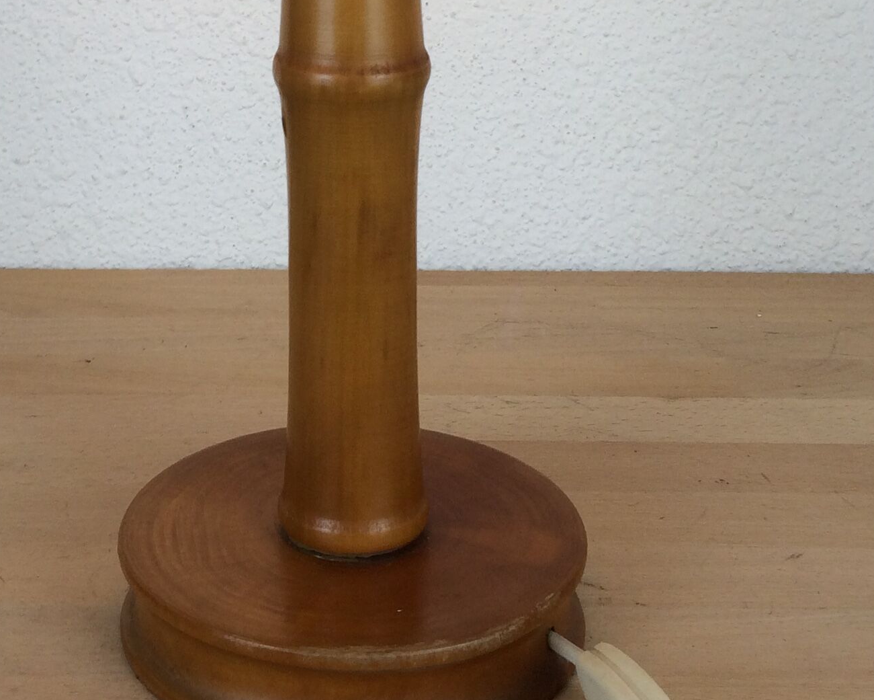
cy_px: -137
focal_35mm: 71
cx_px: 319
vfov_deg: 20.2
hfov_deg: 26.7
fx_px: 1837
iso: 32
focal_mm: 4.15
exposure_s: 1/100
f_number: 2.2
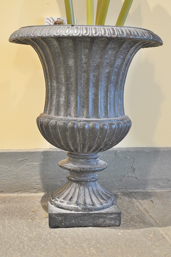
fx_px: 413
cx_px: 86
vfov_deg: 34.5
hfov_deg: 23.4
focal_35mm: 58
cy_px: 127
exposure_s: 1/13
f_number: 5
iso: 3200
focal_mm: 38
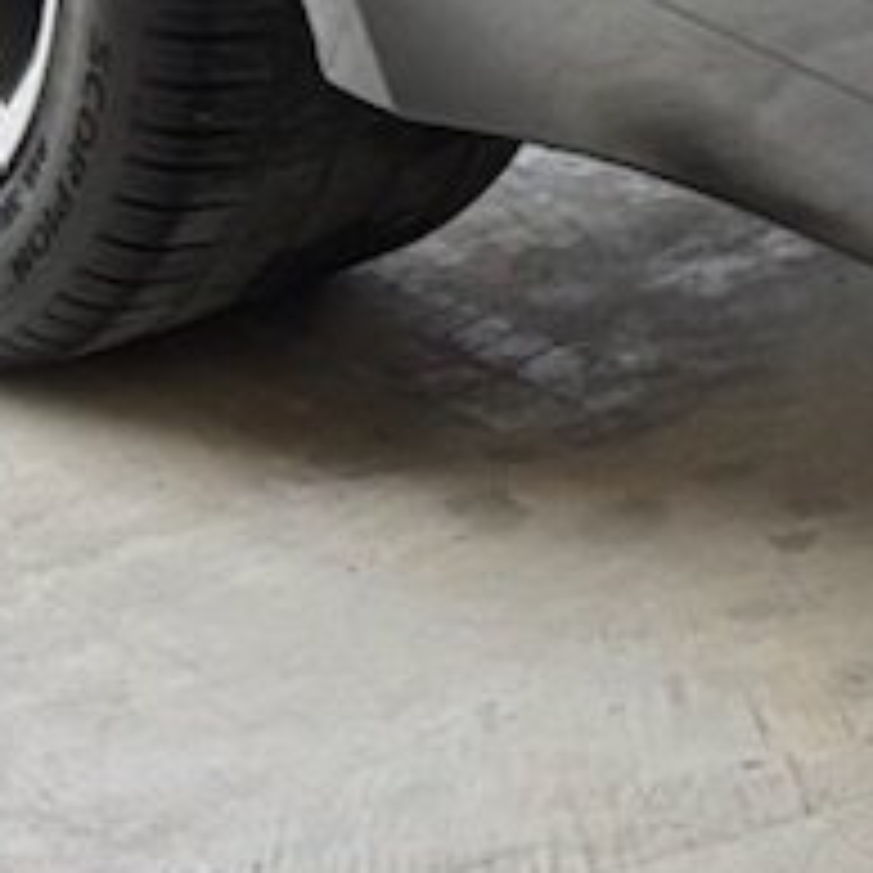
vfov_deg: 7.1
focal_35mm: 243
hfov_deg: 5.9
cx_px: 3686
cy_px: -580
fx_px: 6933
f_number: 1.6
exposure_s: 1/120
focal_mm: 5.96
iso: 100
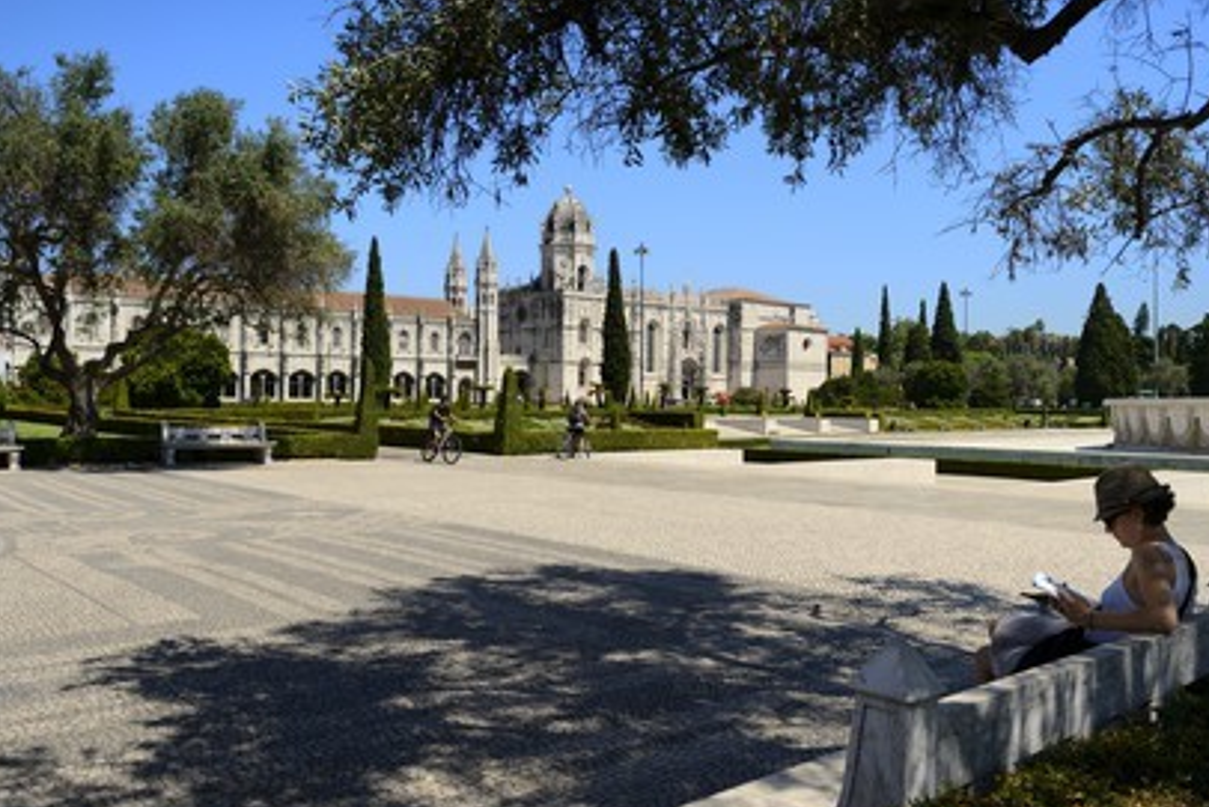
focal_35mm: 30
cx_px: 610
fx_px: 1008
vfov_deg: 43.6
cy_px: 411
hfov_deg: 61.9
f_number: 9
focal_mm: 29
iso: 100
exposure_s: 1/250
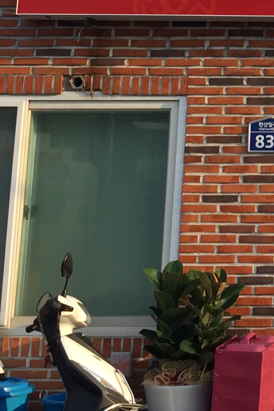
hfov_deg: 11.8
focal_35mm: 107
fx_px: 1222
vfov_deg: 18.7
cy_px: 11
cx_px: 495
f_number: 2.2
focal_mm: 4.15
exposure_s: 1/719
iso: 32
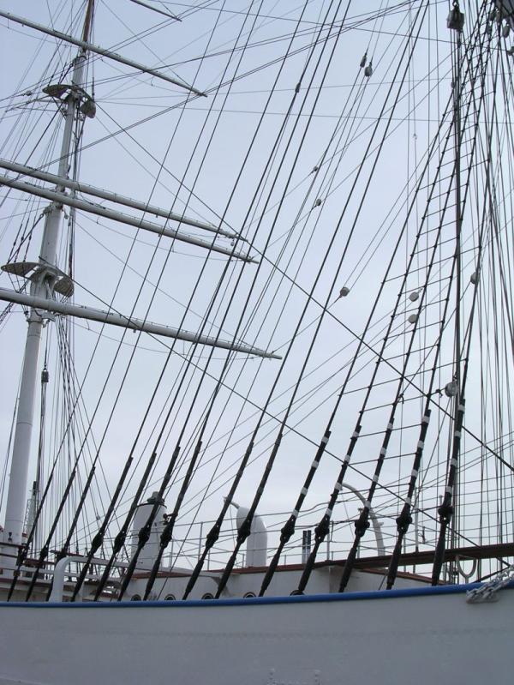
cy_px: 342
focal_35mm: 38
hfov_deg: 37.7
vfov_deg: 49.0
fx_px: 752
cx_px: 257
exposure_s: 1/401
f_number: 5.6
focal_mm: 5.8
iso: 100
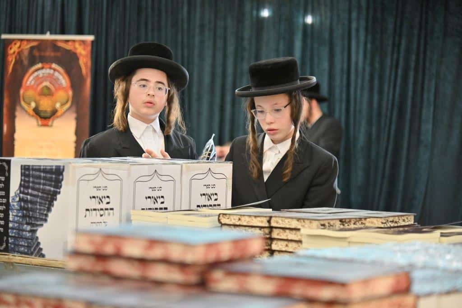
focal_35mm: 110
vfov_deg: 12.5
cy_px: 154
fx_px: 1412
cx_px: 231
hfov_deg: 18.6
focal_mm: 110
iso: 2000
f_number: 4
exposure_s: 1/320
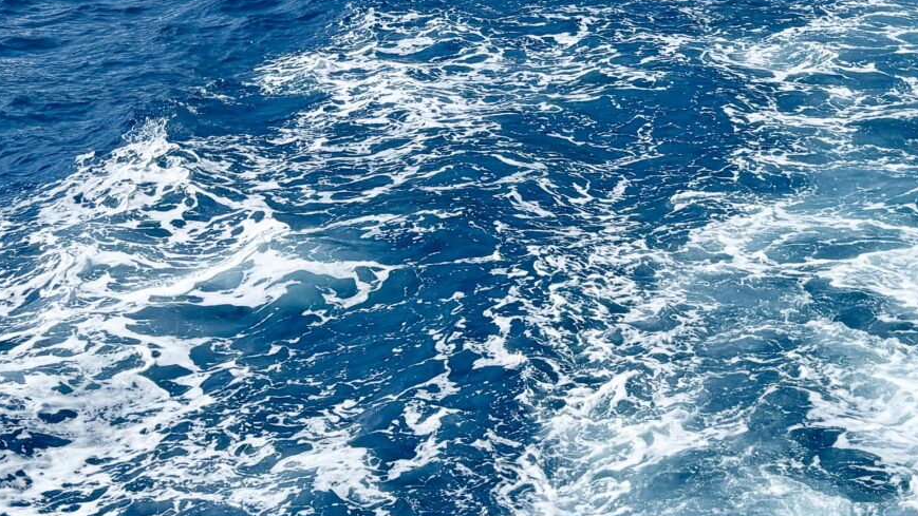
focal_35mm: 77
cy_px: -404
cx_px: 687
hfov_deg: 27.2
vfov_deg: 14.0
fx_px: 1874
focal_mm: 6.76
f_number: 1.78
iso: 80
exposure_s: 1/6173
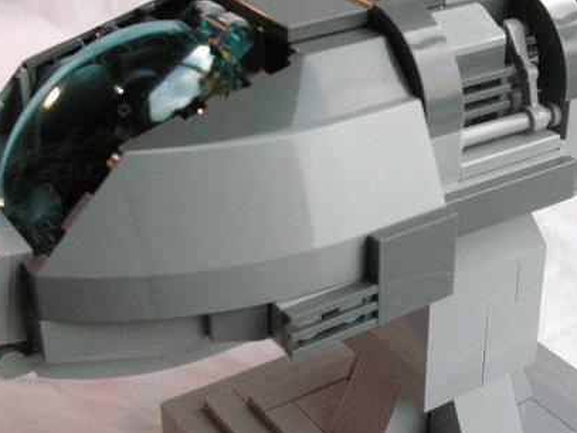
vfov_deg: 22.1
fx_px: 1100
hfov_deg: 29.2
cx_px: 390
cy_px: 112
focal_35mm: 66
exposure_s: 1/130
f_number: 2.8
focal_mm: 5.8
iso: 244
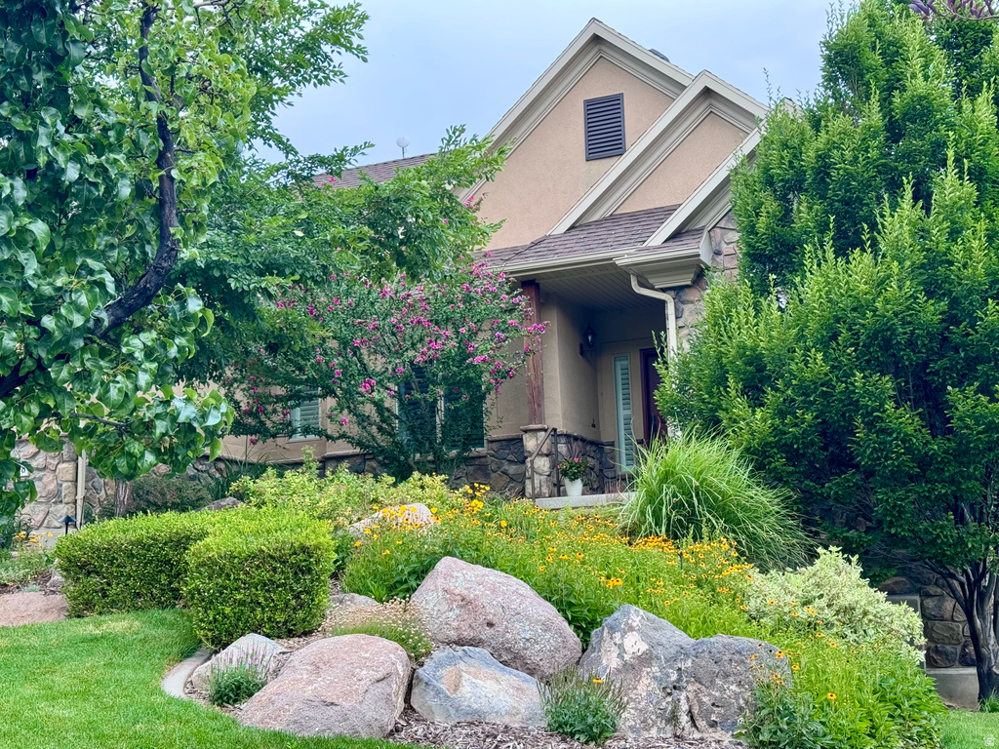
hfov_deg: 39.7
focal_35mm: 48
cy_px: 374
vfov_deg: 30.3
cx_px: 500
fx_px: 1385
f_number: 1.78
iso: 64
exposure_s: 1/304
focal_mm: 6.76
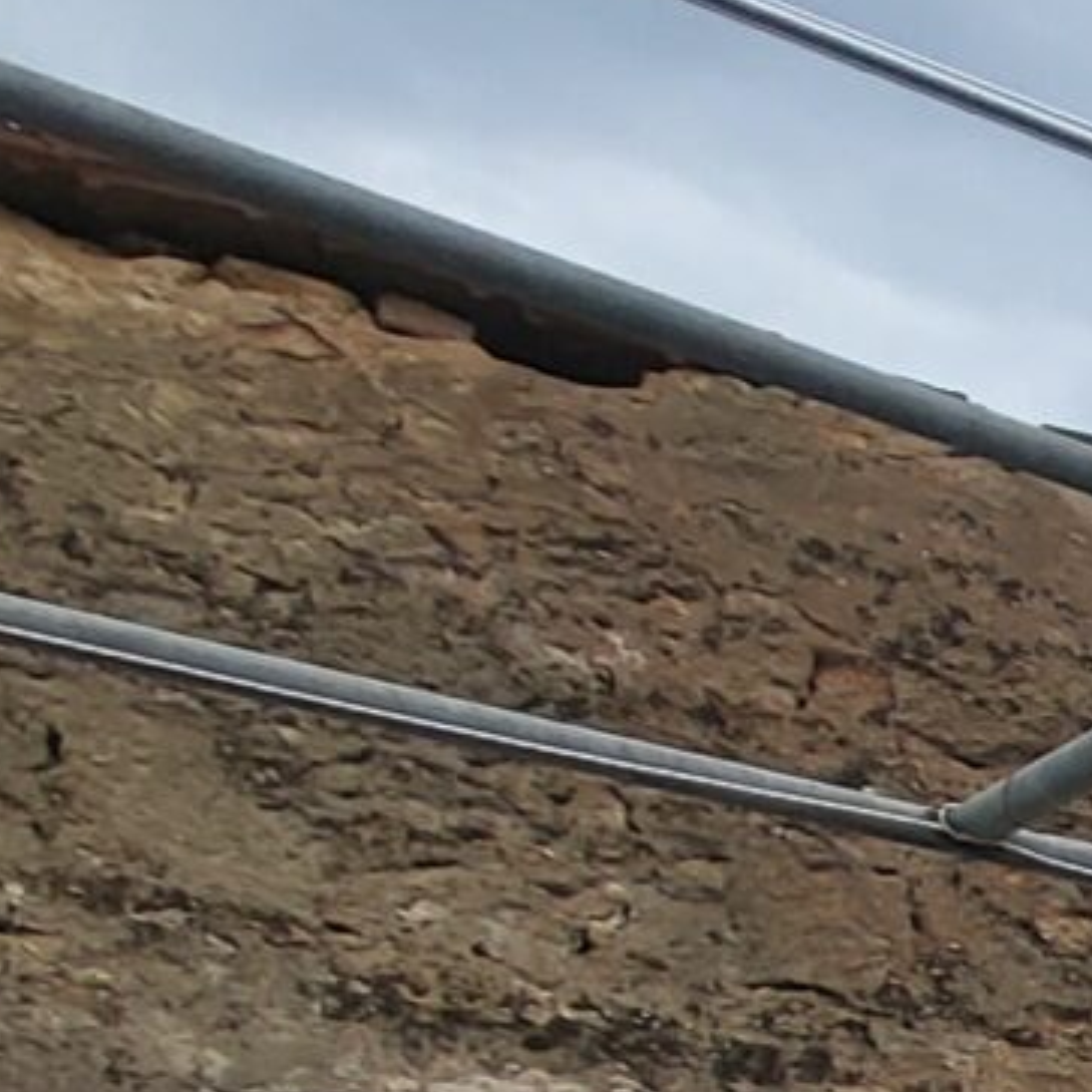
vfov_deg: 17.3
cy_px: 1994
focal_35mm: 81
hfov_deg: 11.0
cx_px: 3417
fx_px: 2891
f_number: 2.2
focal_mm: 1.74
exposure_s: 1/251
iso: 32
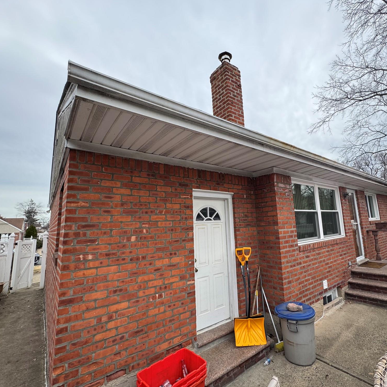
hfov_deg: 83.4
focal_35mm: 17
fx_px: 215
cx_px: 222
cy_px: 190
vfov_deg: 84.0
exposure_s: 1/320
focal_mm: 2.22
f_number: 2.2
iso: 40
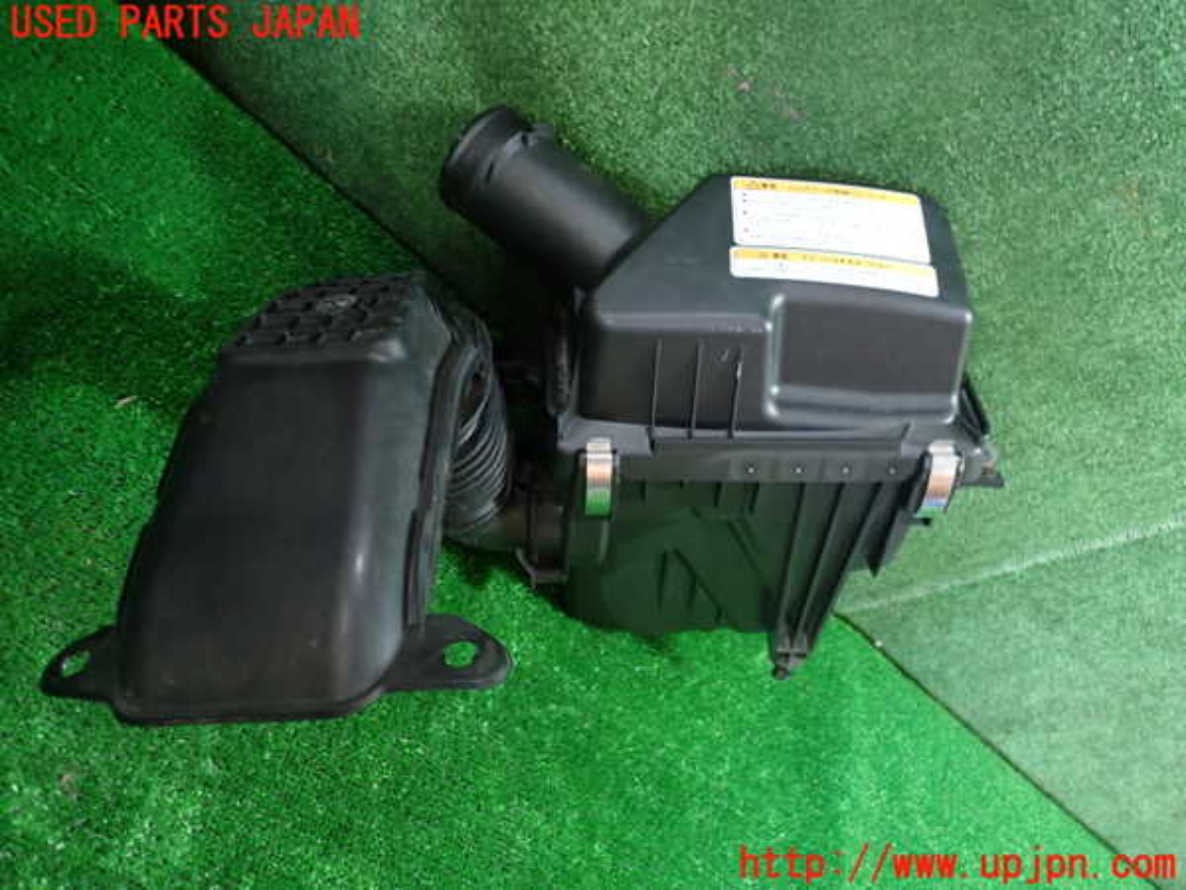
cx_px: 593
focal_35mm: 30
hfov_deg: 60.0
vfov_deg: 46.8
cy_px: 445
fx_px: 1028
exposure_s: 1/30
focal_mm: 5.4
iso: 320
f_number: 2.3
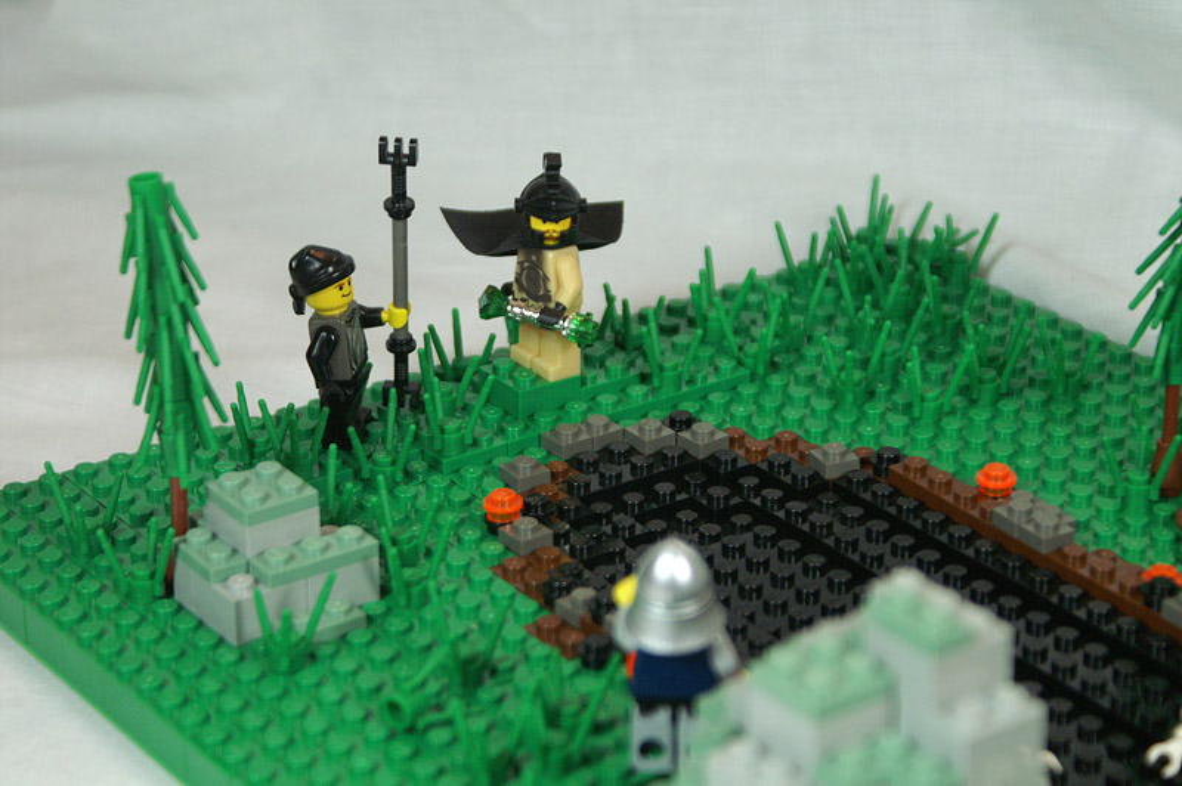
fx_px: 3445
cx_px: 591
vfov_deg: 13.0
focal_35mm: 105
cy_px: 393
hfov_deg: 19.5
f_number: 5.6
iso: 800
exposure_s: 1/40
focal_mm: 70
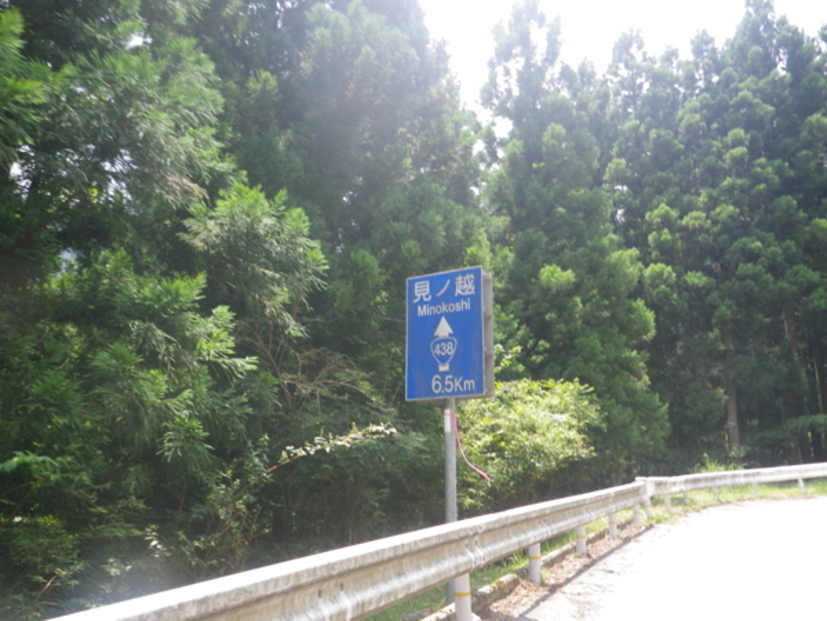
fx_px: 669
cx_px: 414
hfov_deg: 63.4
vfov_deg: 49.7
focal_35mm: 28
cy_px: 310
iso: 80
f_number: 3.5
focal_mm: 5
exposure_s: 1/160
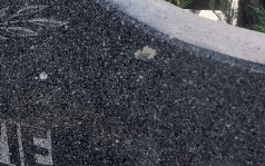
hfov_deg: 25.9
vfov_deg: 17.6
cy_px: 110
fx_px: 535
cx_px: -22
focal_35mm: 74
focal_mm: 3.92
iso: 64
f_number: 1.7
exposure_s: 1/415
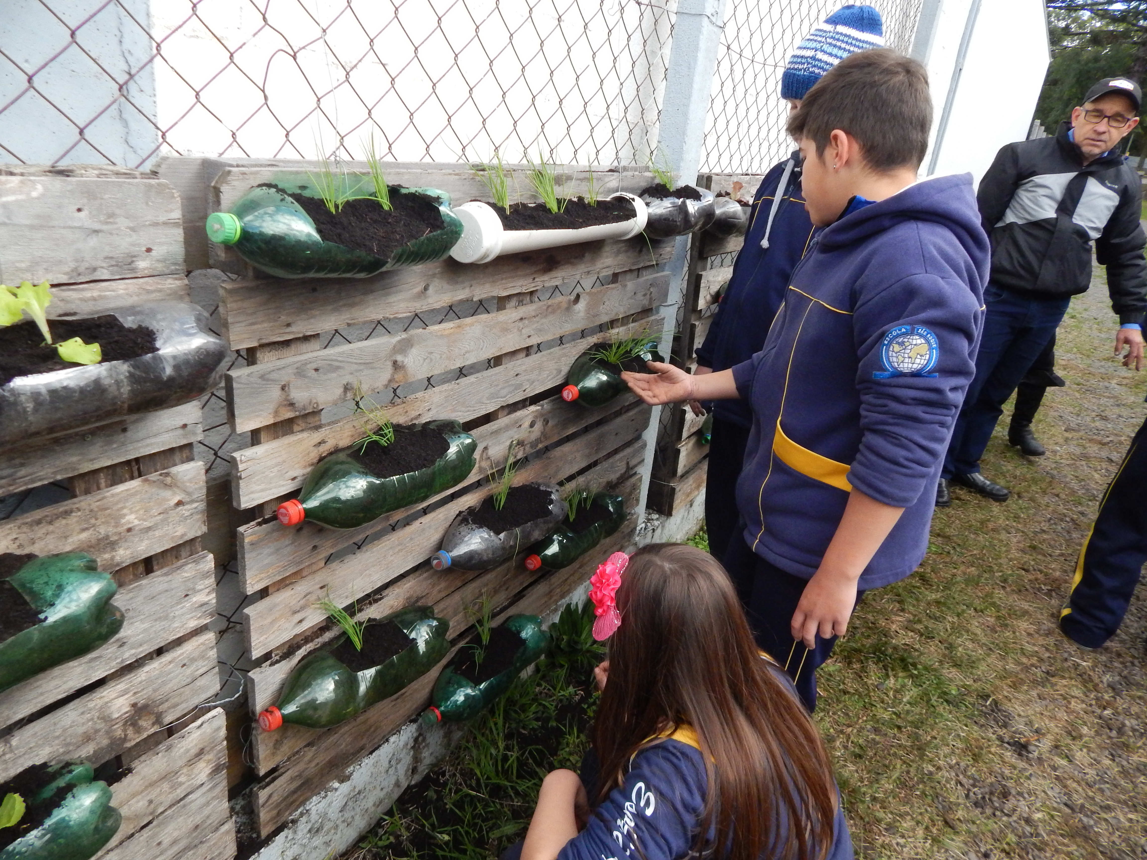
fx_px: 762
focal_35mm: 23
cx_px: 574
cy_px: 430
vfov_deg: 58.9
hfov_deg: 73.9
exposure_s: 1/800
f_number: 3
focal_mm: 4
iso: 400
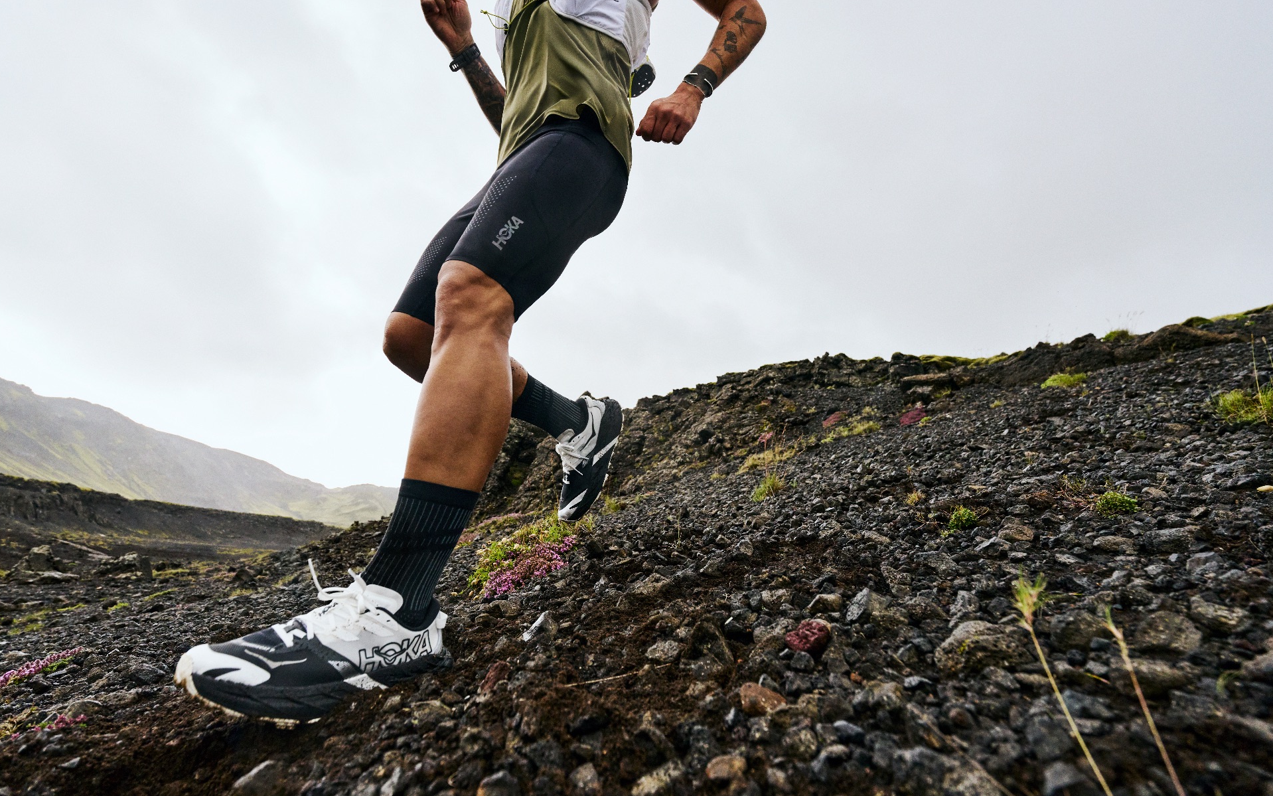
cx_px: 611
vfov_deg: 68.0
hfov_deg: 94.3
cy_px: 376
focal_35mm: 17
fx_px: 590
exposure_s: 1/1600
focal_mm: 16
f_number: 5
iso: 1600
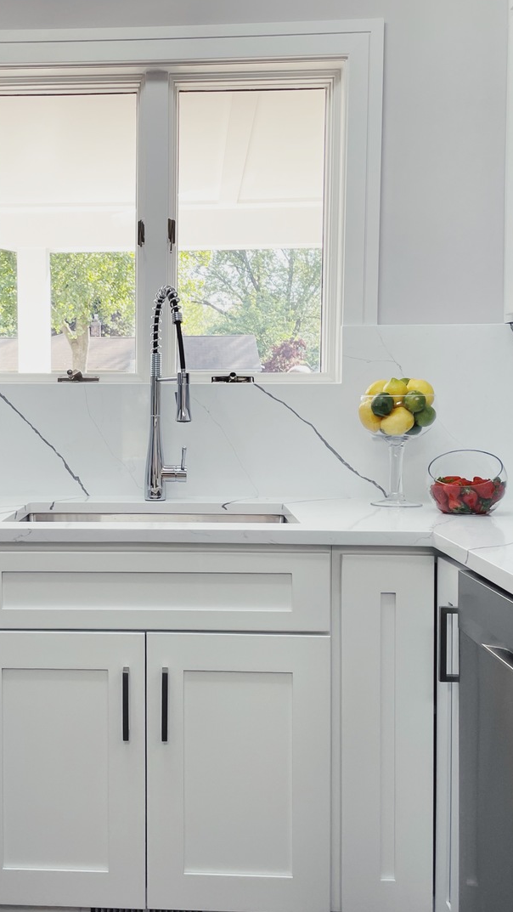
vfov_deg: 52.8
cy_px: 455
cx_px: 123
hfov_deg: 30.6
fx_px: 918
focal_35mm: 38
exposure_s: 1/121
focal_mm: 4.2
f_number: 1.6
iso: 40
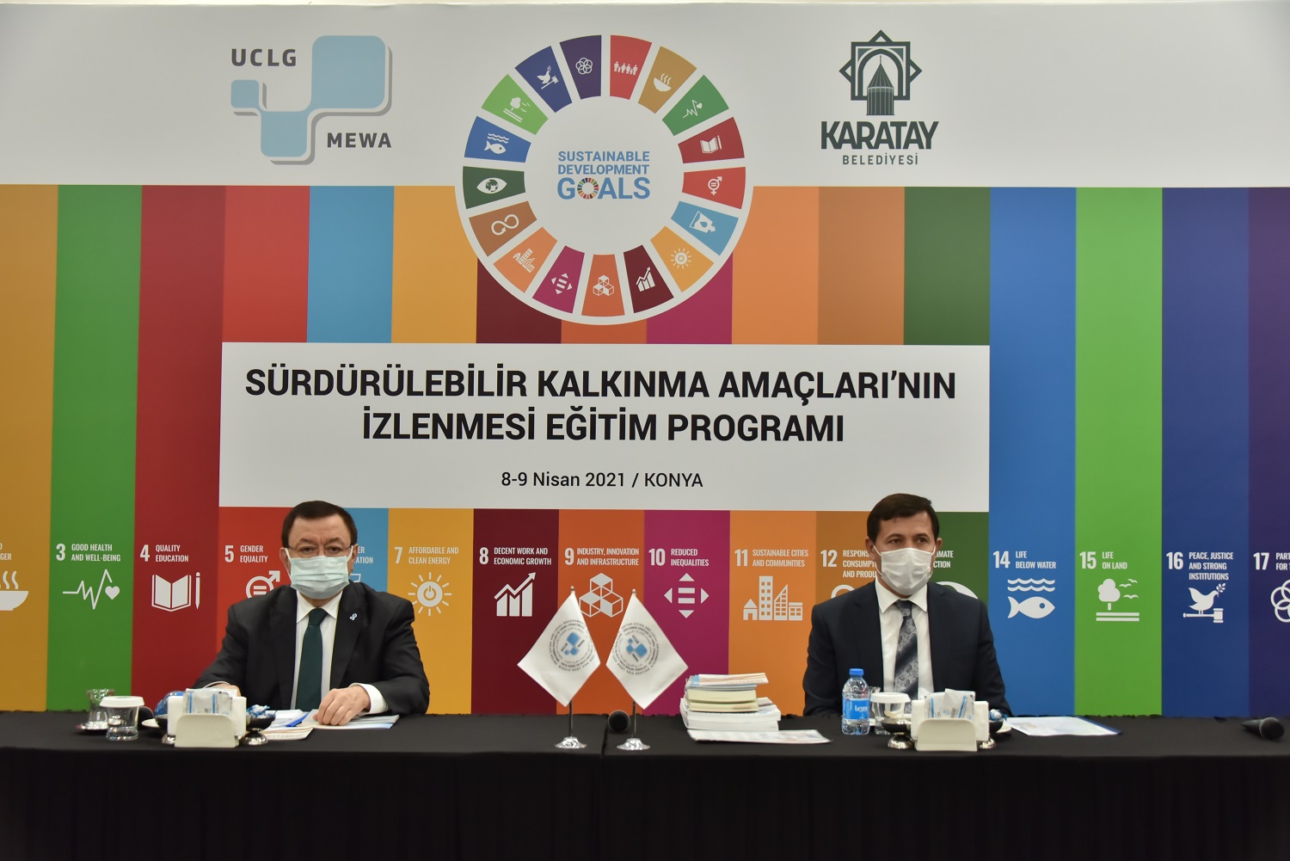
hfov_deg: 41.1
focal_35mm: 48
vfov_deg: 28.1
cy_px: 430
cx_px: 645
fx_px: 1720
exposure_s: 1/50
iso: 1600
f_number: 5
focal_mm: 48
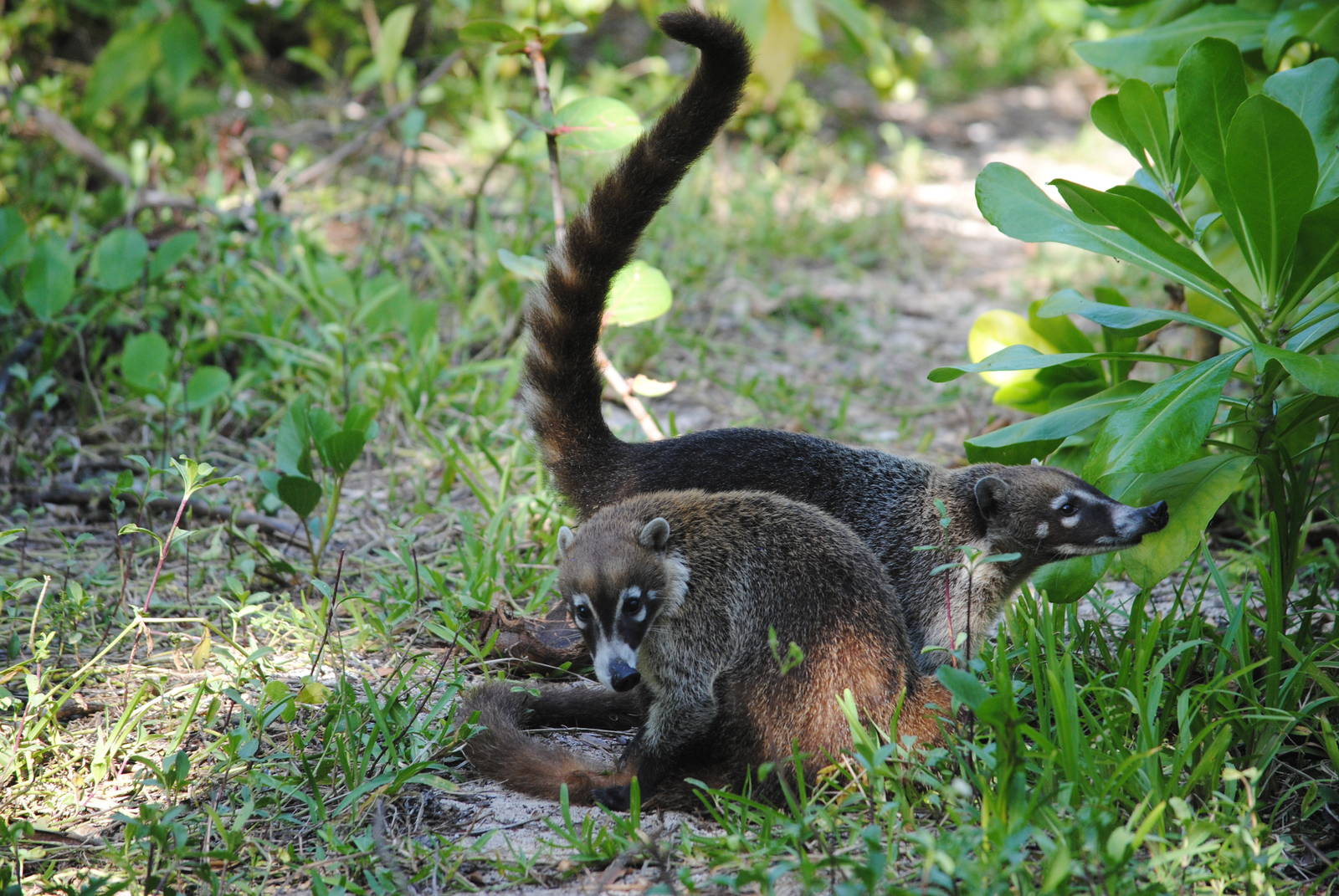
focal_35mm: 255
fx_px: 9496
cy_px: 448
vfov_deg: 5.4
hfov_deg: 8.1
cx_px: 670
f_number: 5
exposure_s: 1/250
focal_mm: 170
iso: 400
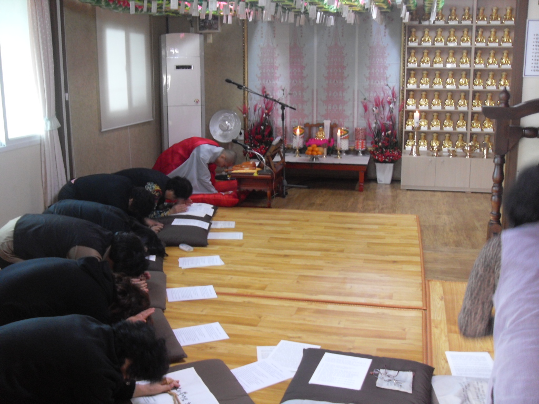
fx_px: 576
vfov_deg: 38.7
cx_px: 270
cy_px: 202
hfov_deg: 50.1
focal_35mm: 37
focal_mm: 6.3
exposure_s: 1/20
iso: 200
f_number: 2.8
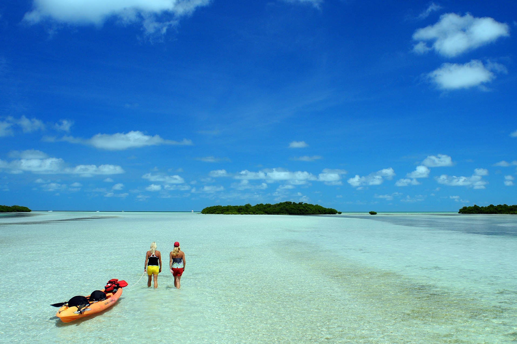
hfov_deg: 62.0
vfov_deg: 43.6
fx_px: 431
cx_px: 258
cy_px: 172
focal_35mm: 30
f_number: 8
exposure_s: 1/250
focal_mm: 20
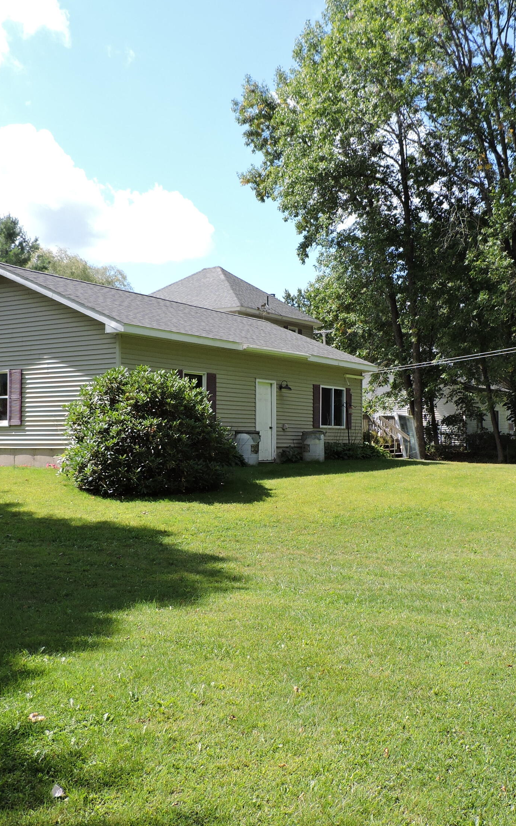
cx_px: 293
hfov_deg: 31.9
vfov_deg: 49.3
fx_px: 900
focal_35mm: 40
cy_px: 416
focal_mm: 5
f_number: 3.1
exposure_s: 1/640
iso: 100
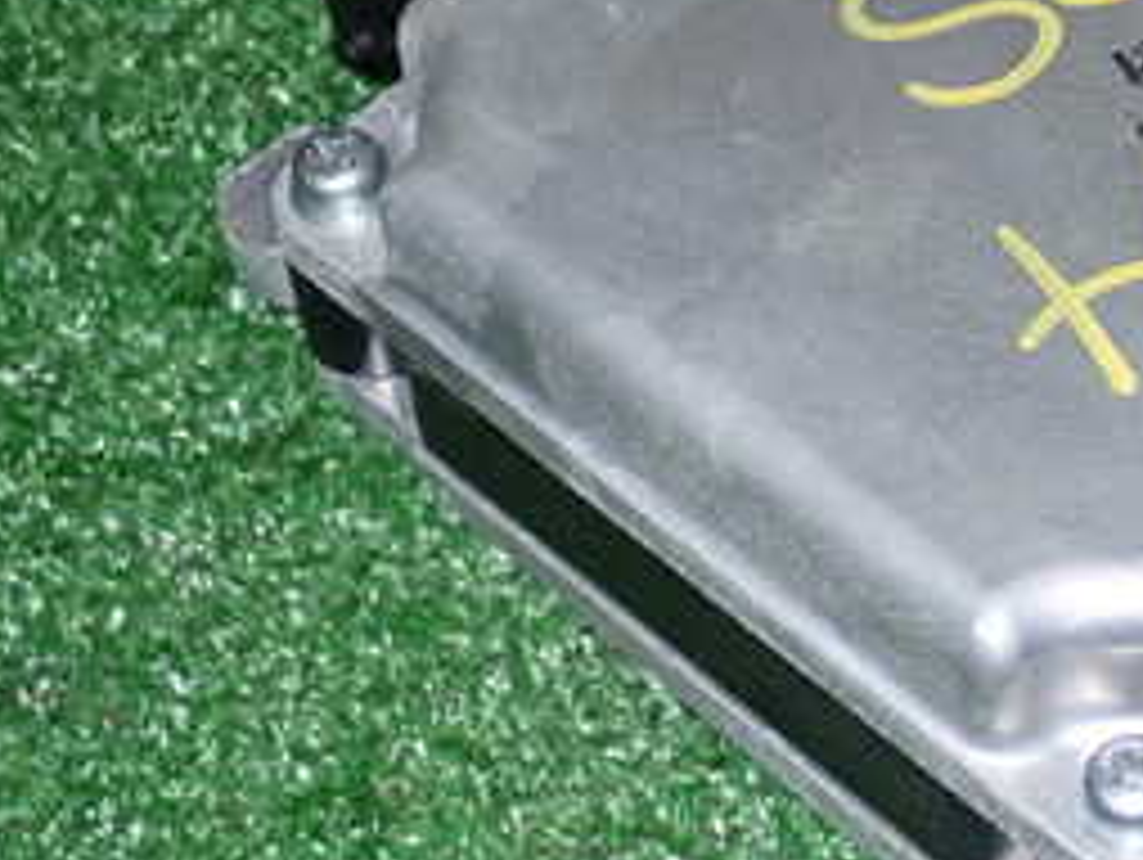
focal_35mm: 118
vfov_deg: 12.5
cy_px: 225
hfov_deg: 16.4
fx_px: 3900
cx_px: 1094
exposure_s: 1/50
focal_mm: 9.01
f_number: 9
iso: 500
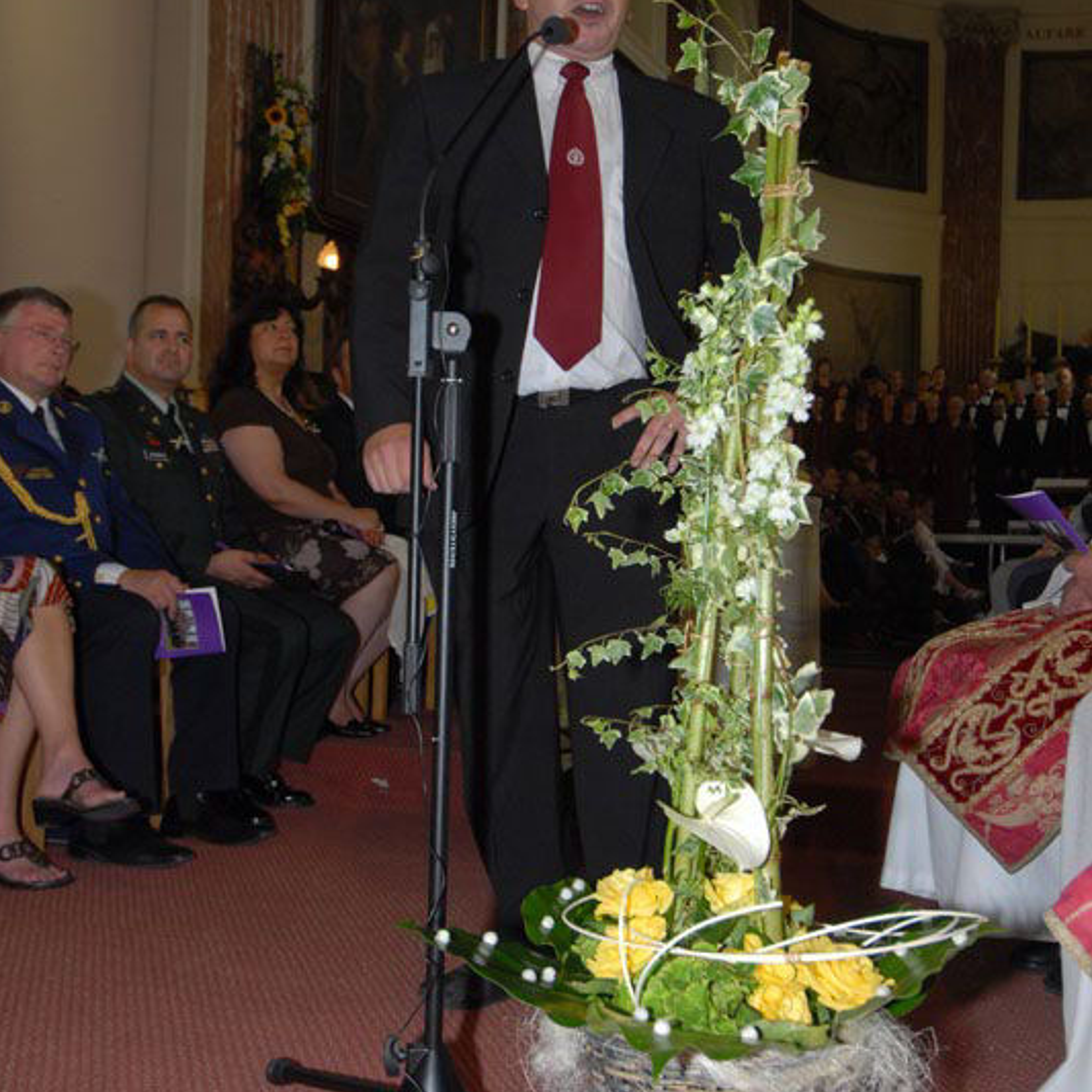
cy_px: 535
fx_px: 1642
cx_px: 545
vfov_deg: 36.8
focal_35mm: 46
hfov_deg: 36.8
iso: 400
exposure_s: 1/60
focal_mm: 24
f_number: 5.6
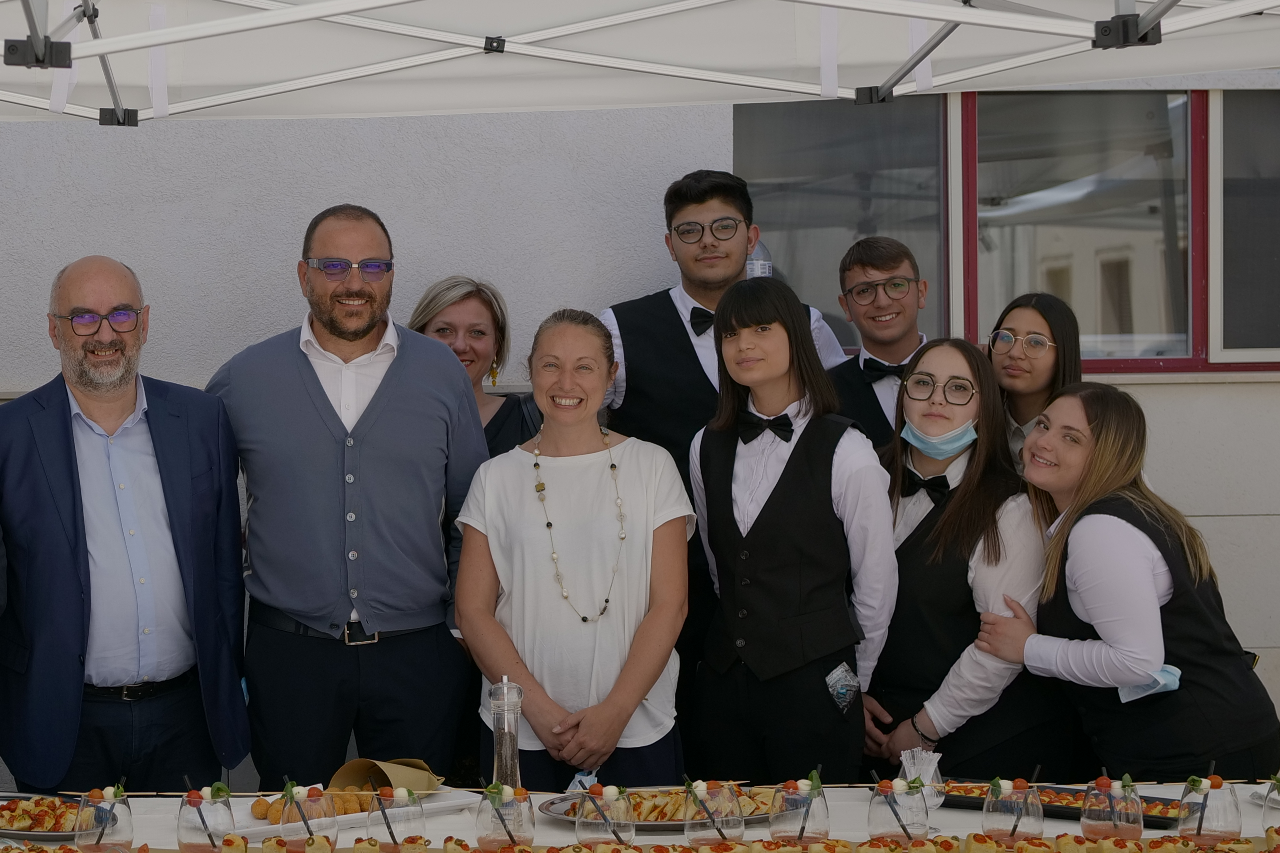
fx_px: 2595
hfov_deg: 27.1
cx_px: 217
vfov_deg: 18.7
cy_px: 446
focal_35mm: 73
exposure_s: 1/1600
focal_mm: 35
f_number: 3.2
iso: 200
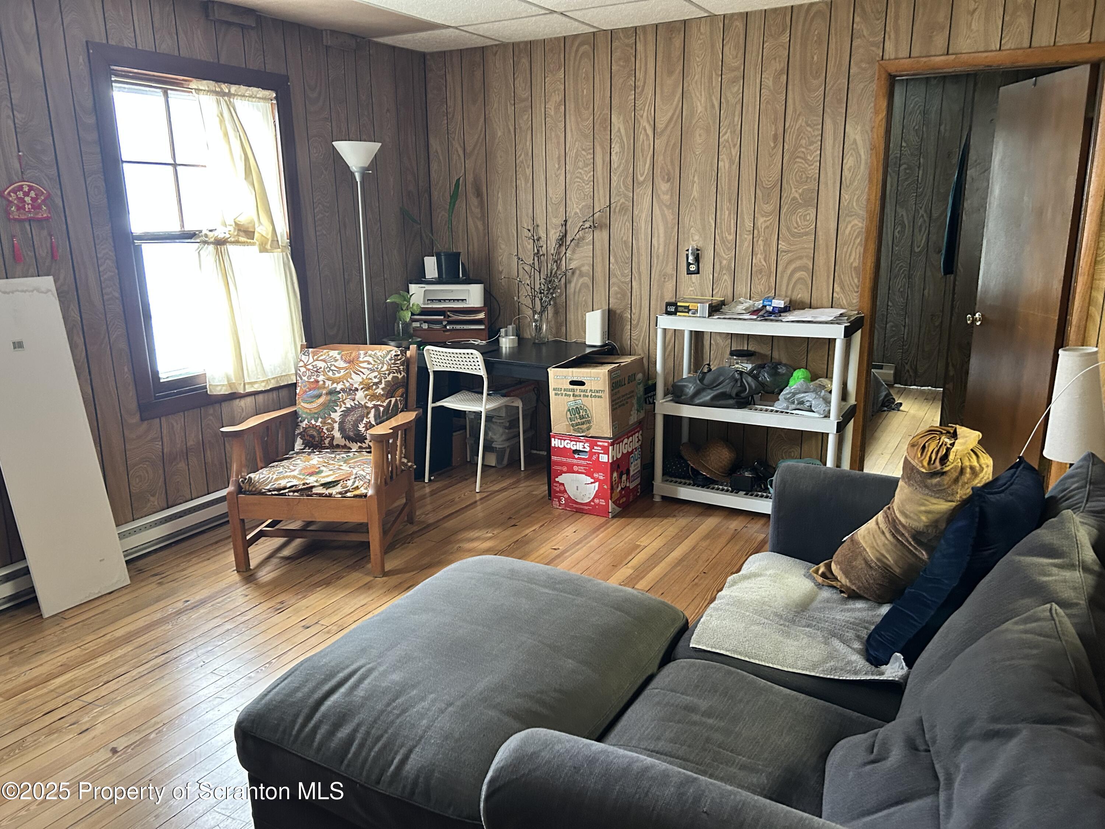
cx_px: 552
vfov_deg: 53.1
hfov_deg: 67.3
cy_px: 414
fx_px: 830
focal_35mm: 26
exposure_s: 1/40
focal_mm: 5.7
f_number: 1.5
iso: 400
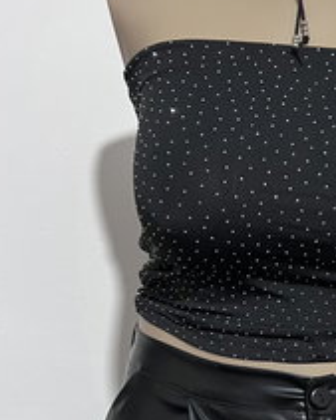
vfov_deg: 29.2
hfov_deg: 22.5
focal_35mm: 64
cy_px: 308
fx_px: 795
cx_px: 374
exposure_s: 1/50
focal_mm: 5.7
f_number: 1.5
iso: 200
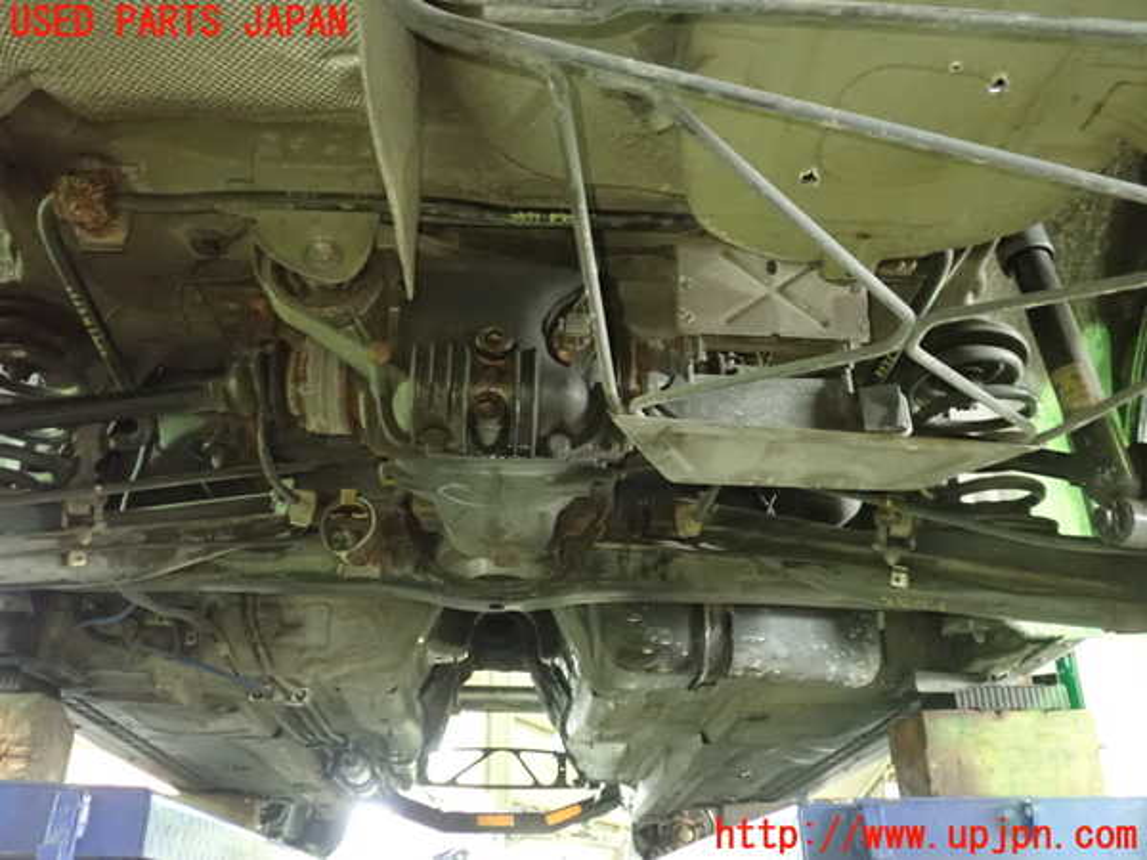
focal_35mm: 30
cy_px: 430
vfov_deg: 46.8
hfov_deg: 60.0
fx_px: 994
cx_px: 574
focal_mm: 5.5
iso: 1600
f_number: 2.3
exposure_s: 1/25
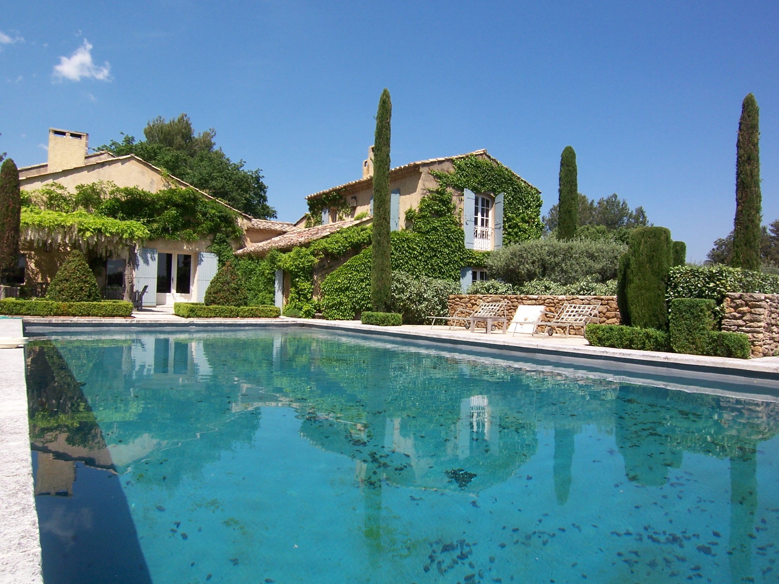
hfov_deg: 73.9
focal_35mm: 23
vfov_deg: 58.9
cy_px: 292
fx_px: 518
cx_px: 390
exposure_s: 1/320
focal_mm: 3.8
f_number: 5.6
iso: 64
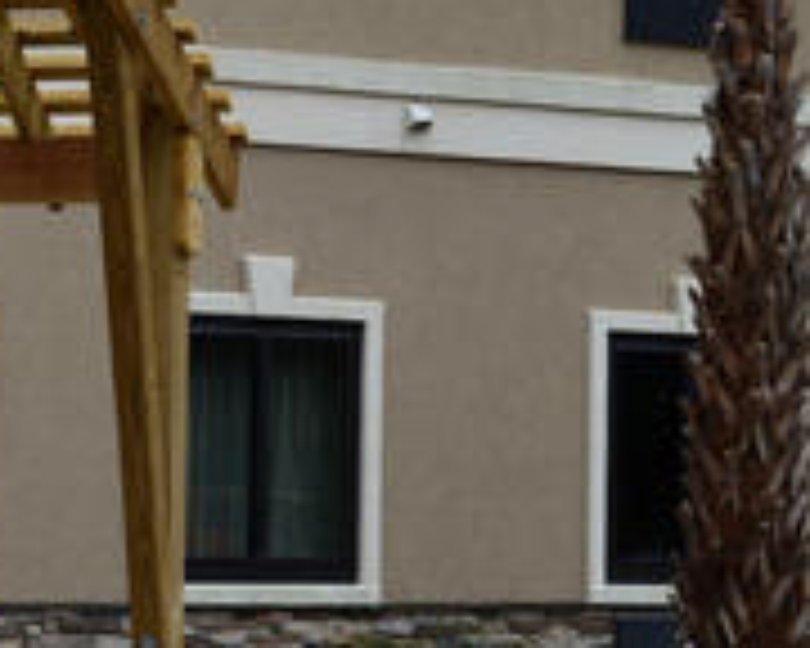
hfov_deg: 13.3
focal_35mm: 135
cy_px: 508
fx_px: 3236
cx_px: -475
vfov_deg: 11.4
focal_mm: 28
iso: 100
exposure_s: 1/500
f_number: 7.1
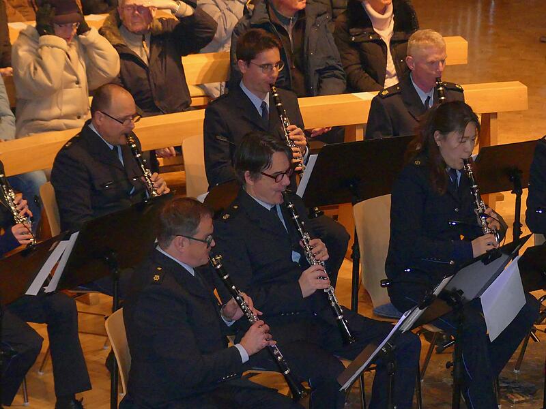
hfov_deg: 9.2
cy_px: 204
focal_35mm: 214
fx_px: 3375
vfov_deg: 6.9
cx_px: 273
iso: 1600
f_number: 2.8
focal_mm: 38.5
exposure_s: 1/125
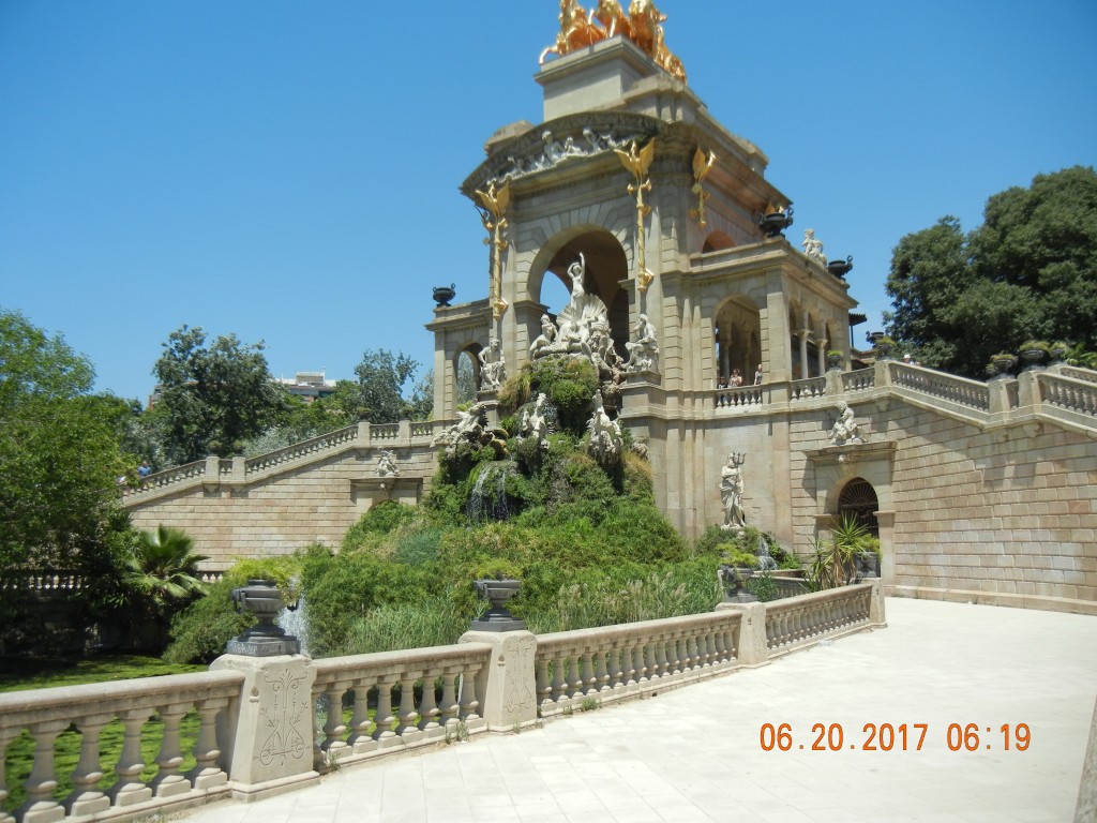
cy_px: 412
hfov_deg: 60.0
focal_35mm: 30
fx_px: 951
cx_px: 548
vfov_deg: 46.8
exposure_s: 1/417
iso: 160
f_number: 7
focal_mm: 5.4
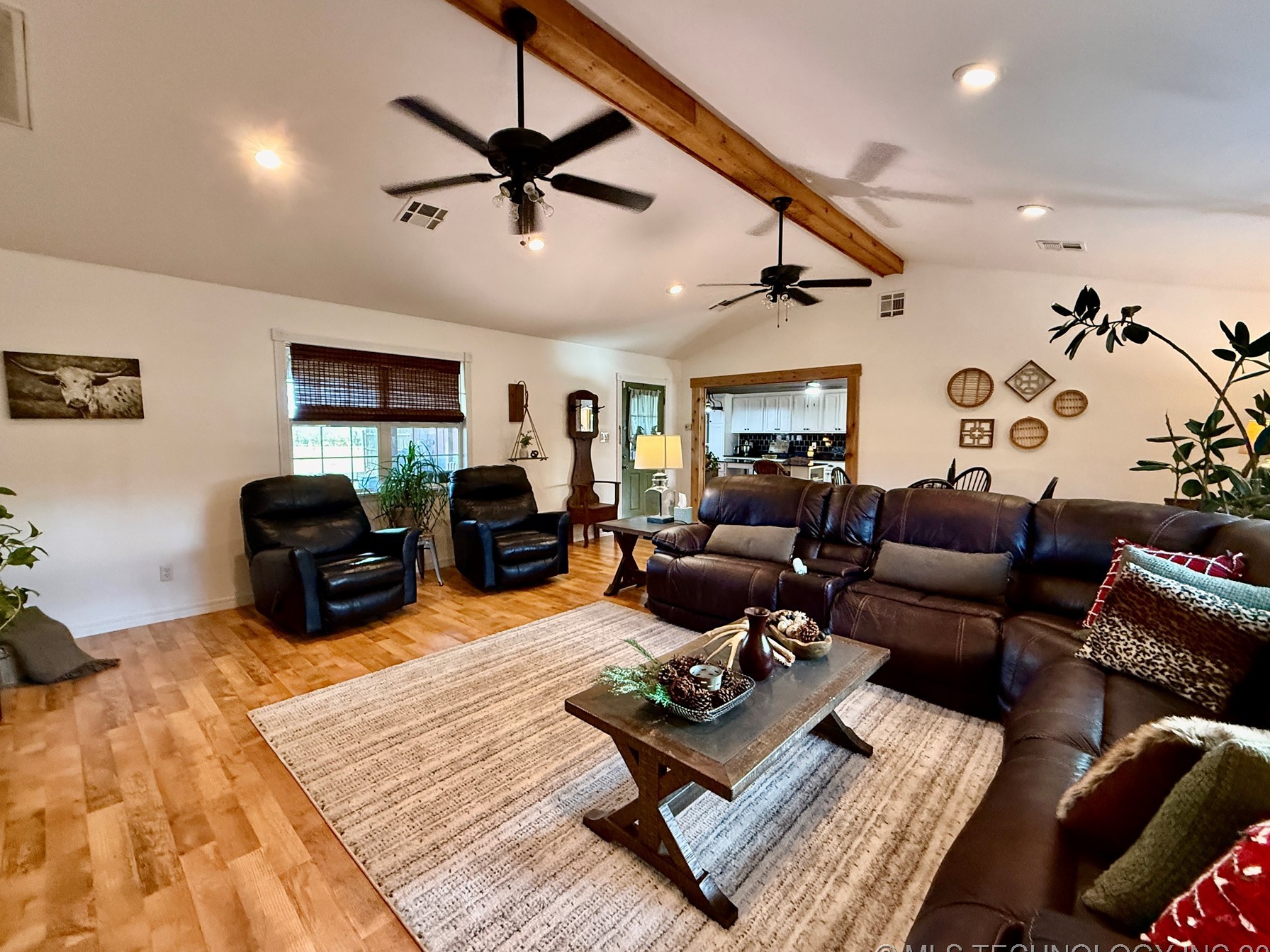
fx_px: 550
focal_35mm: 15
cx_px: 630
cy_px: 476
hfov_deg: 98.2
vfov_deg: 81.7
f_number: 2.2
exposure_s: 1/60
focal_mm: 2.22
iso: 640
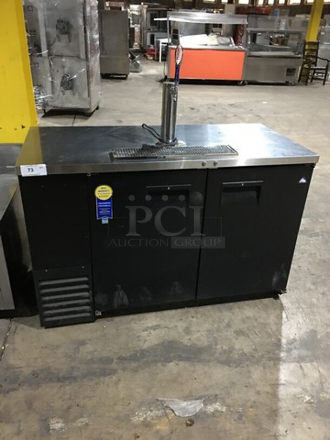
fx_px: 369
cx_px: 165
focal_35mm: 29
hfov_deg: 48.2
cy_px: 220
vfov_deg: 61.7
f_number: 2.2
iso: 100
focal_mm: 4.15
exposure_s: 1/4
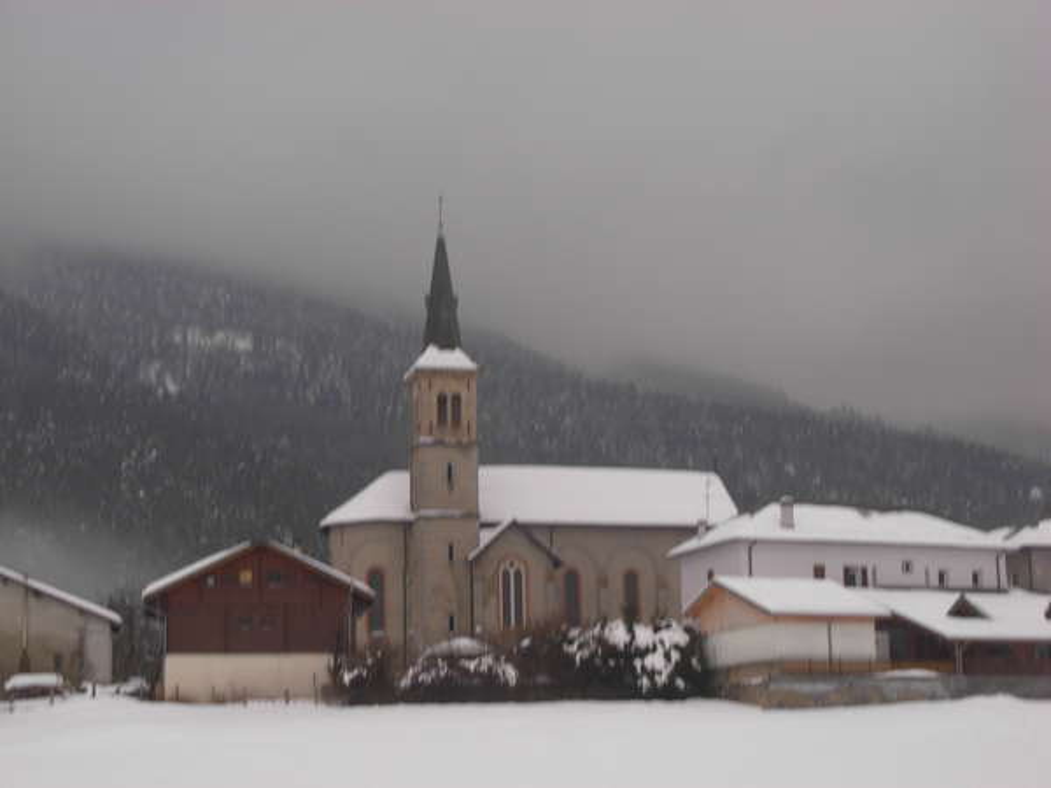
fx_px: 2307
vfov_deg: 19.4
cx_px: 526
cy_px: 394
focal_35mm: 76
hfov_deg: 25.7
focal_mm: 12.5
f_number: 3.6
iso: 79
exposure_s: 1/33.9
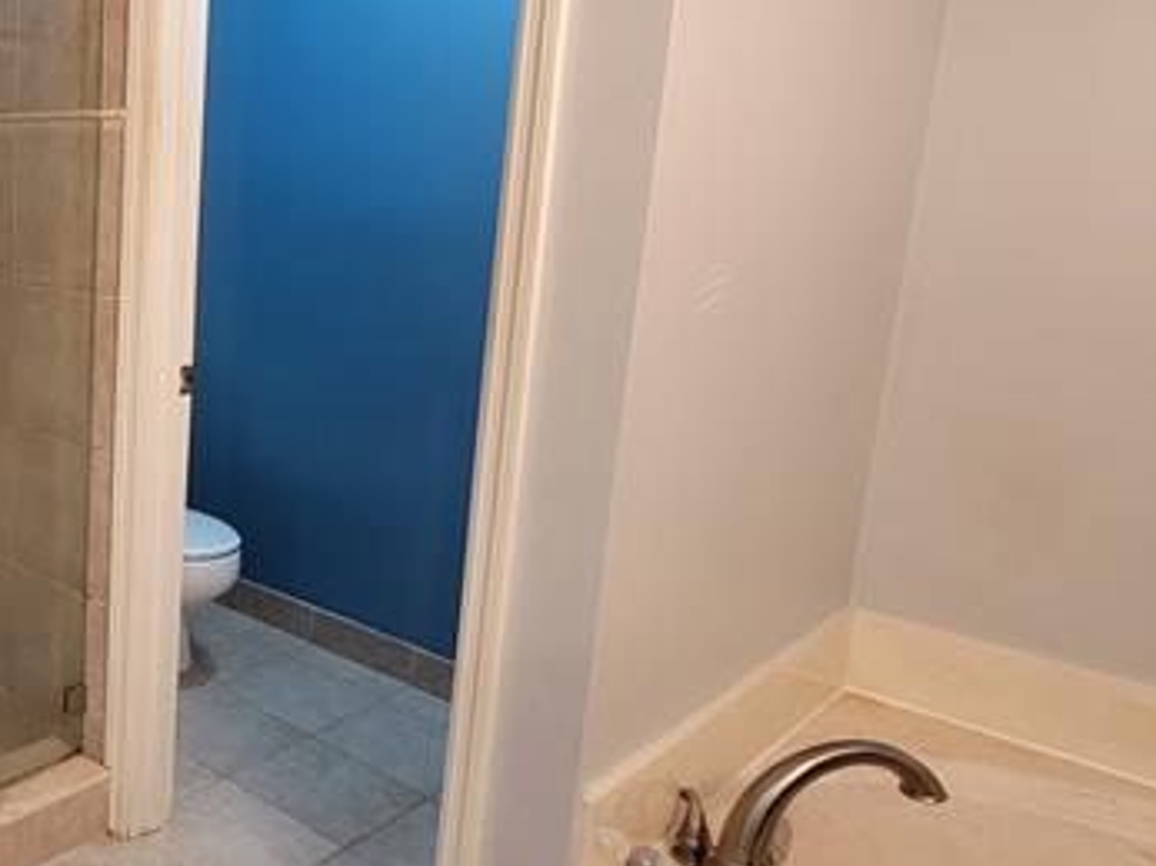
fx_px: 1002
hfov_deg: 49.0
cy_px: 353
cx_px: -3
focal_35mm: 30
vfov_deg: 46.5
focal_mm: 2.2
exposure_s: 1/30
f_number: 2.2
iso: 320
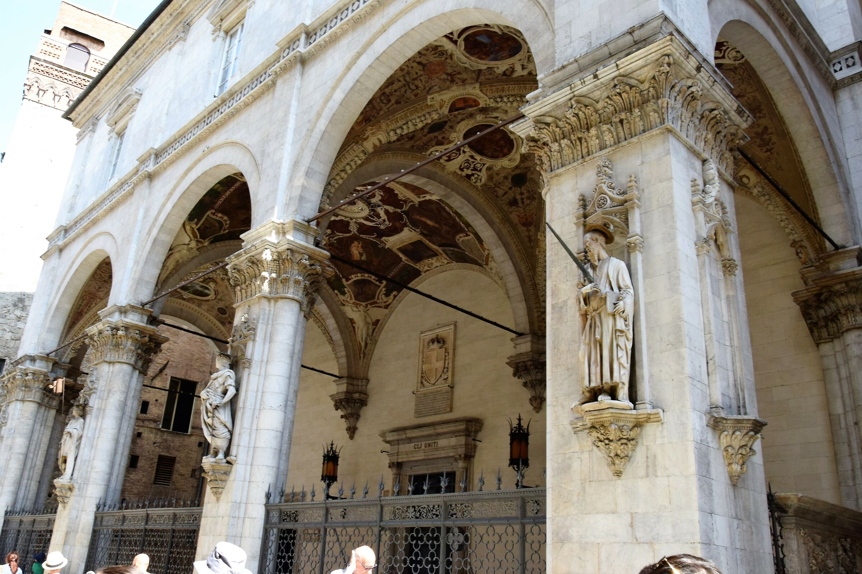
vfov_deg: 47.9
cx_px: 431
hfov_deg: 67.4
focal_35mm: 27
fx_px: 646
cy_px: 287
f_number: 9
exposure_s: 1/160
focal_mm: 18
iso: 1000
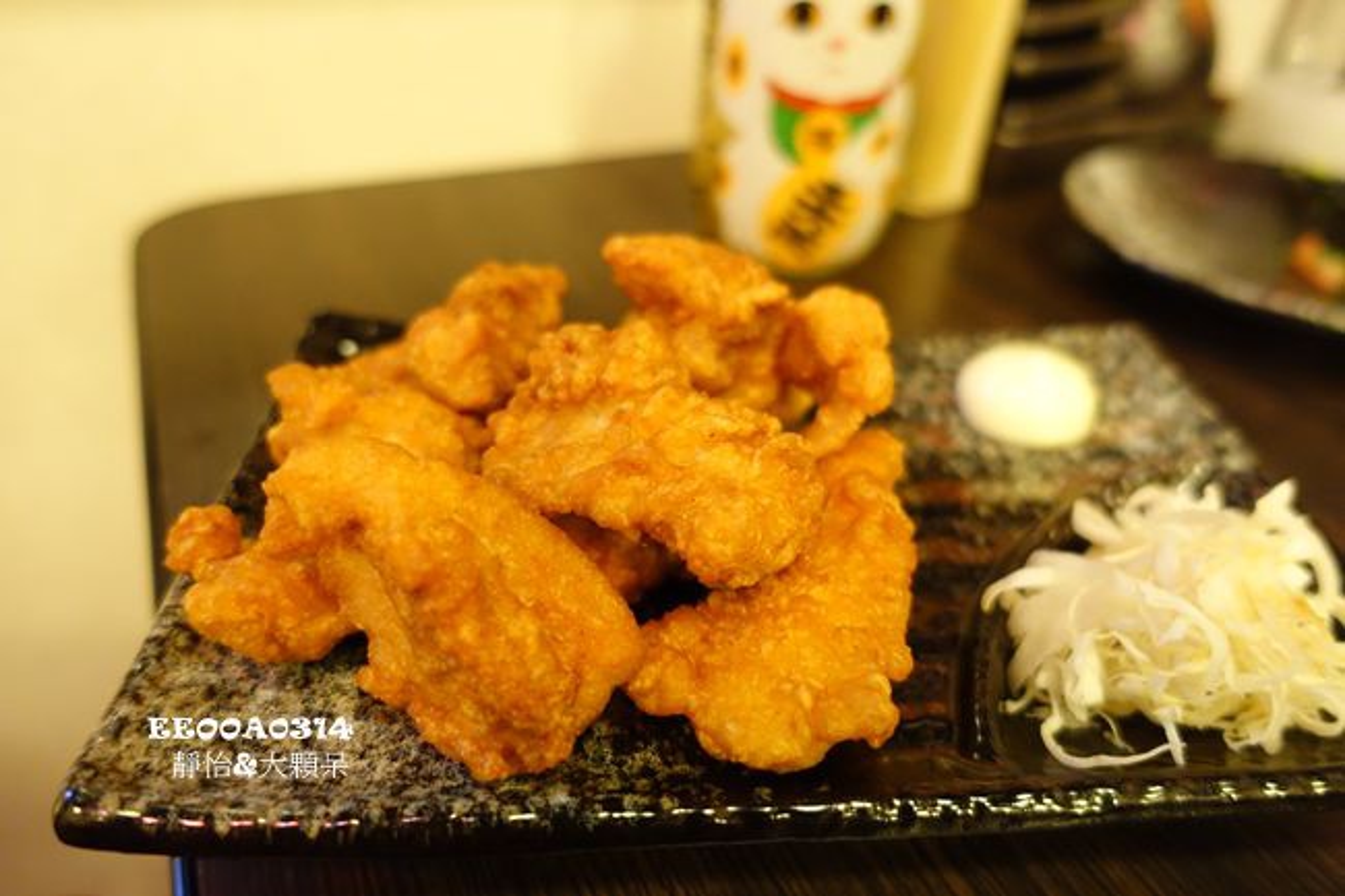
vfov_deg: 53.1
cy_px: 448
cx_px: 672
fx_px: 896
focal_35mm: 24
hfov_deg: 73.8
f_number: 1.8
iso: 800
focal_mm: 8.8
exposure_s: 1/8
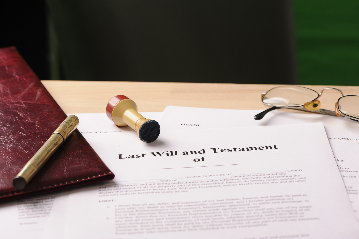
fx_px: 1046
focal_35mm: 105
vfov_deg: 13.0
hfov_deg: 19.5
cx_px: 180
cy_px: 120
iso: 200
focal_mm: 105
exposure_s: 1/125
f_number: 10
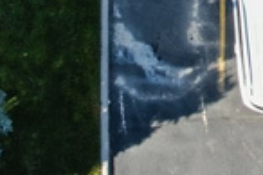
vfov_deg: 7.9
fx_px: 1124
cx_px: 479
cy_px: -307
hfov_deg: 12.2
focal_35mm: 154
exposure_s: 1/2000
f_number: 2.8
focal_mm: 8.4
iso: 160
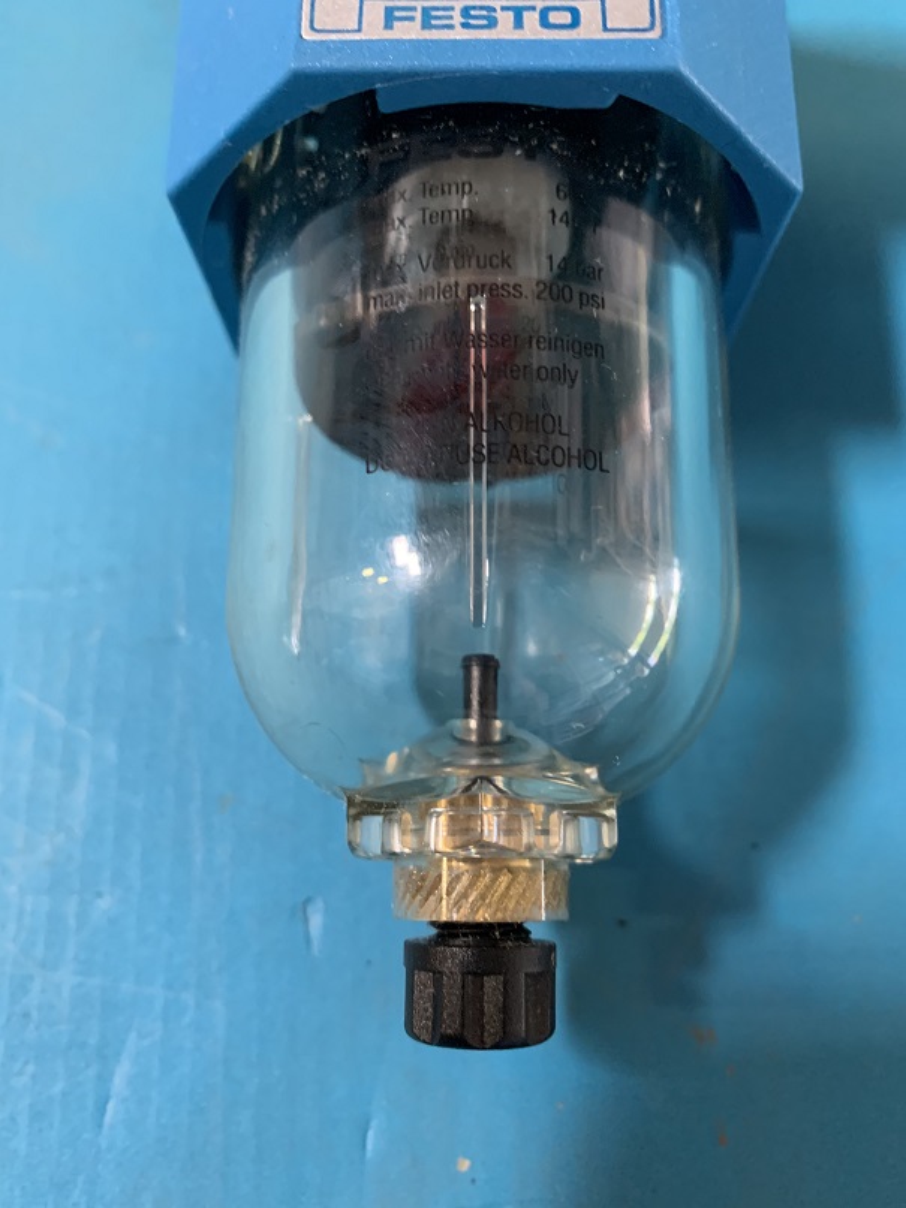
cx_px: 453
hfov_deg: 53.1
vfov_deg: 67.3
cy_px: 604
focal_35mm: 26
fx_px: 908
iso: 400
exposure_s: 1/44
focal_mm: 4.25
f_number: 1.8
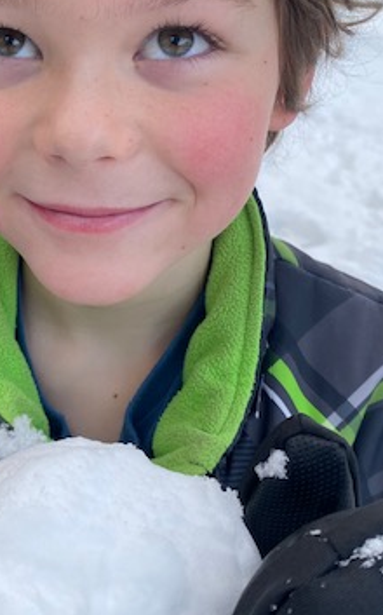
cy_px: 256
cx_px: 59
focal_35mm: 50
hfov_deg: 25.2
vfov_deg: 40.2
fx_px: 837
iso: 40
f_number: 1.8
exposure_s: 1/122
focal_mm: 4.25
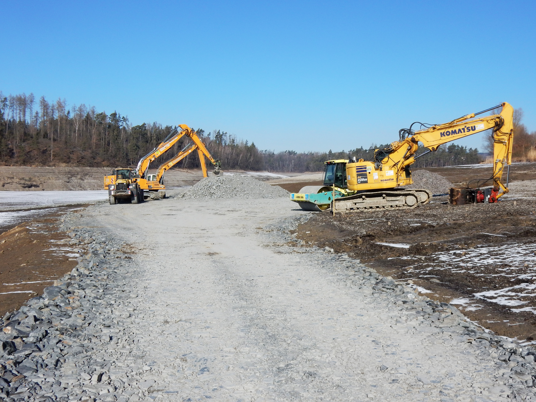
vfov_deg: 39.7
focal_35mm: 36
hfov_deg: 51.4
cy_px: 201
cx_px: 268
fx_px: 557
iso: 125
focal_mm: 6.4
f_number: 4
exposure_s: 1/1600
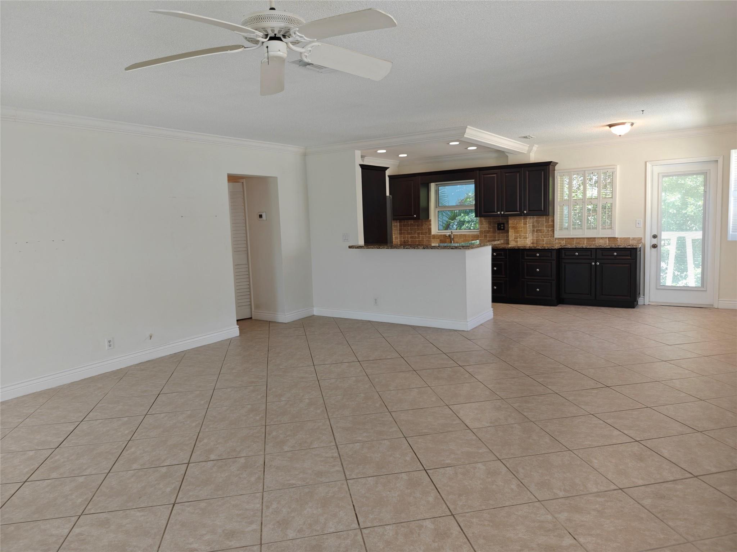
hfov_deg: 73.9
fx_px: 490
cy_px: 276
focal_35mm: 23
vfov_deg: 58.9
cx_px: 368
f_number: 1.6
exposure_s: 1/120
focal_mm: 6.06
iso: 80
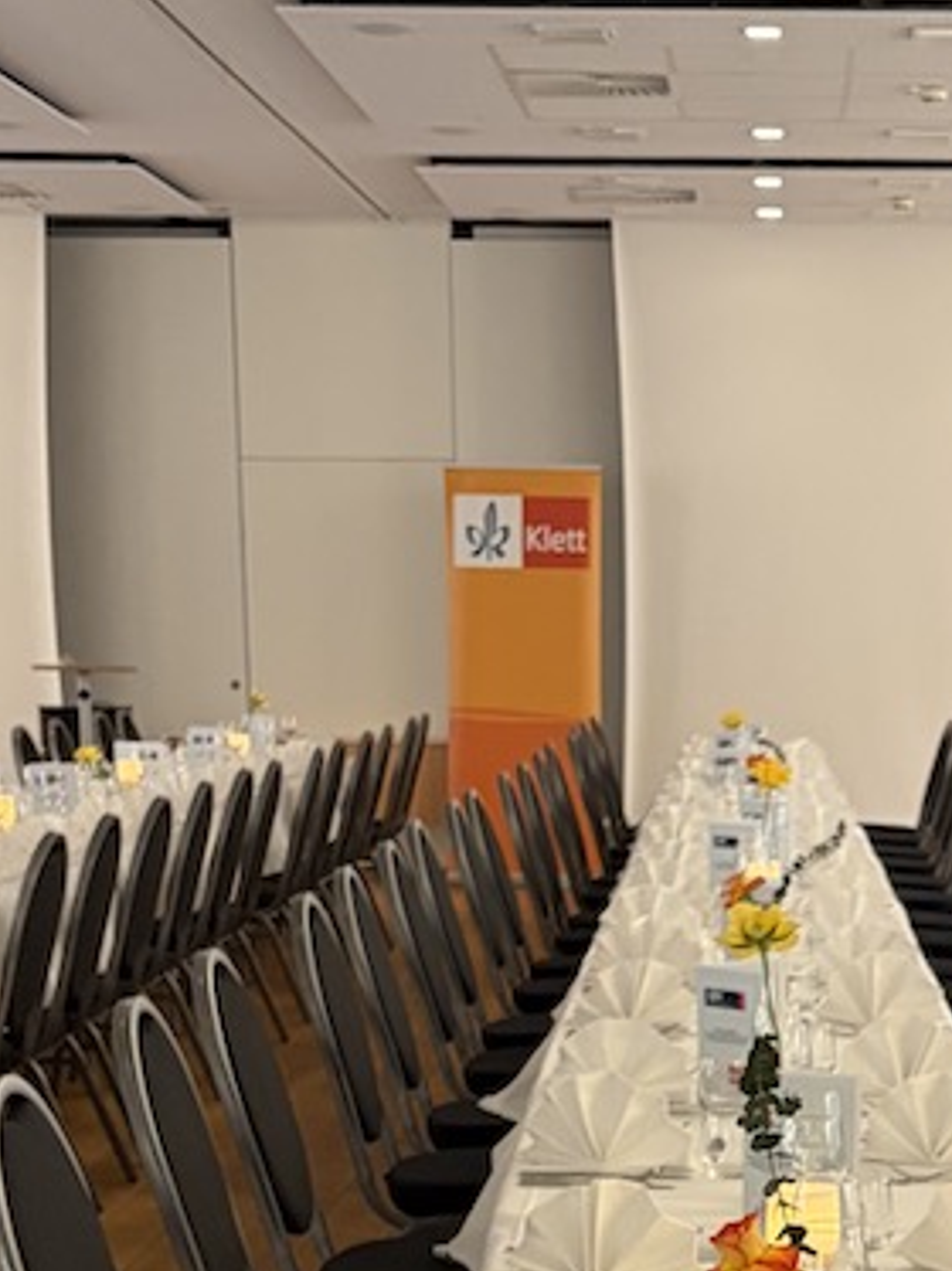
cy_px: 1455
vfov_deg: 20.8
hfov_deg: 16.4
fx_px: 3267
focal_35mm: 89
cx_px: 840
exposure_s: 1/49
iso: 250
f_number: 1.6
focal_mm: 5.96
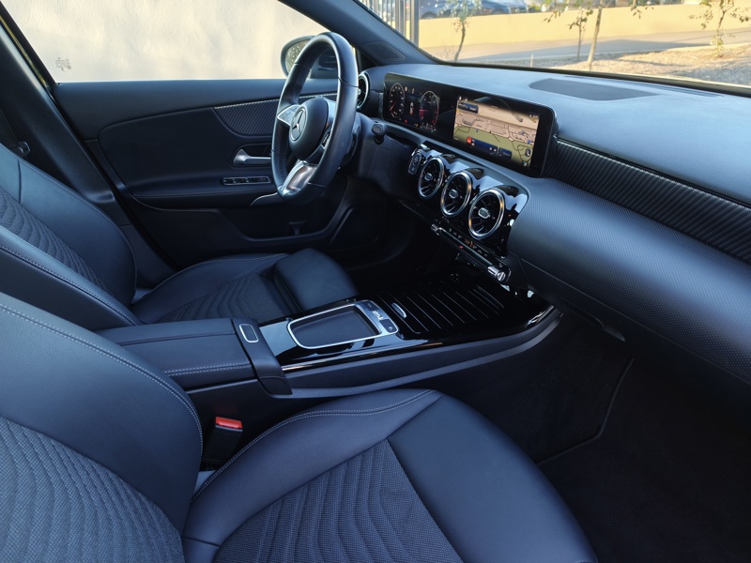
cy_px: 282
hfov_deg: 73.9
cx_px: 376
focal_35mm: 23
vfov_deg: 58.9
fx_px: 499
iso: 250
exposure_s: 1/120
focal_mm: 6.45
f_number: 1.62
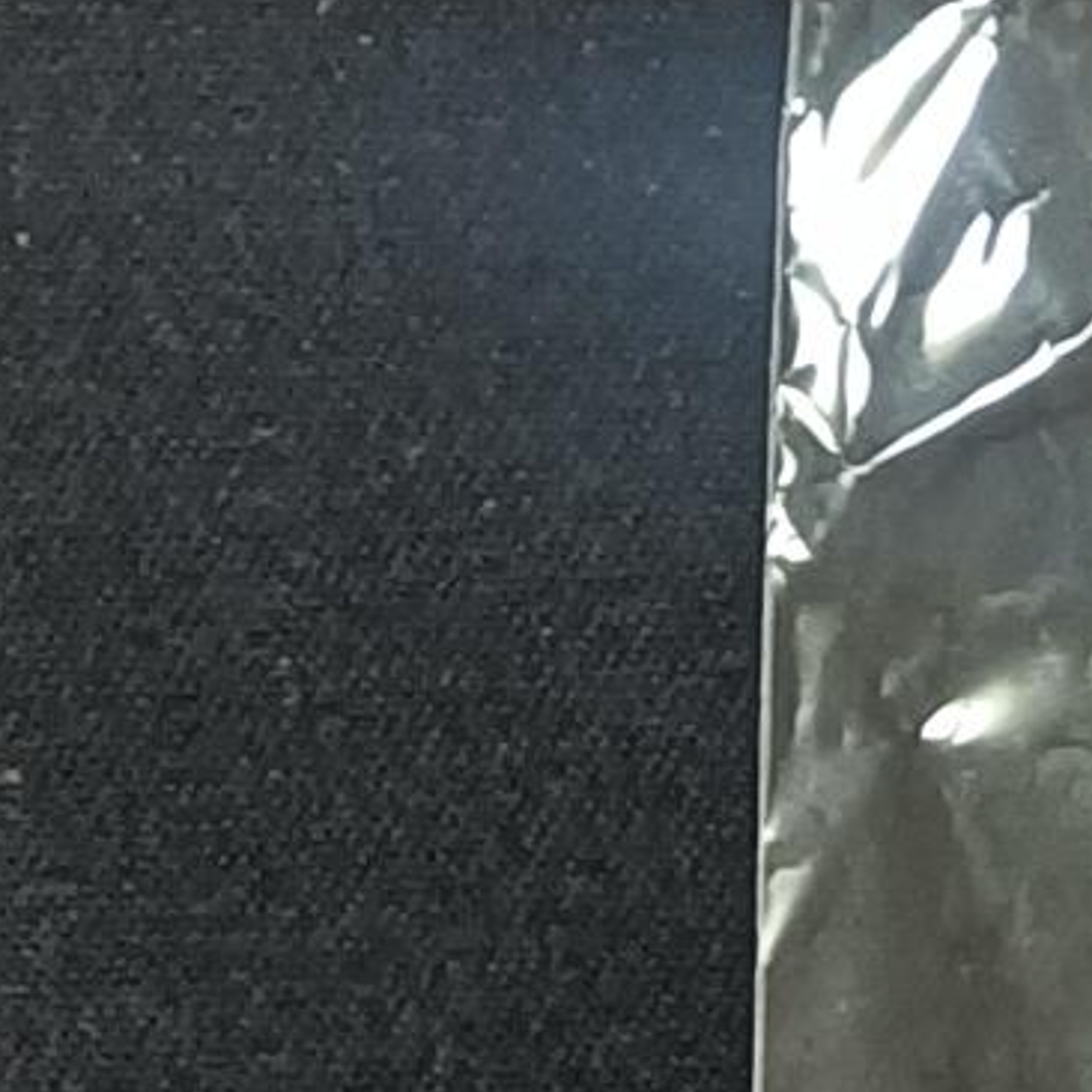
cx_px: 1757
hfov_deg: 9.1
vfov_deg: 9.2
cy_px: -388
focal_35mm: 187
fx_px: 6674
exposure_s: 1/33.3
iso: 1329
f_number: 1.8
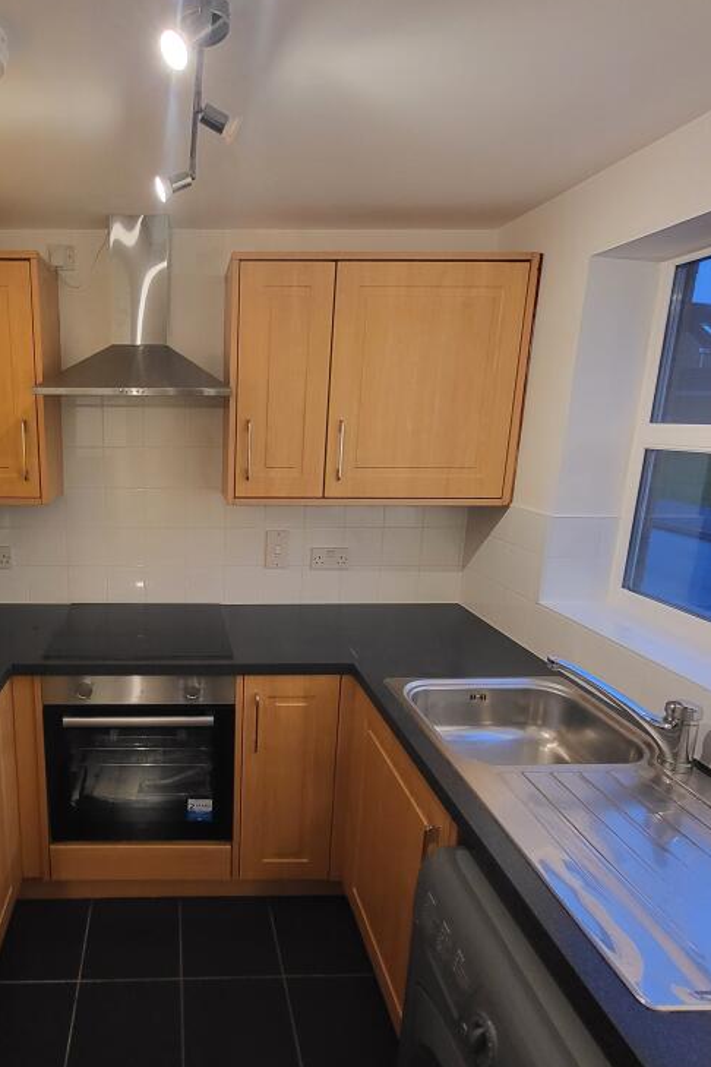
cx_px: 161
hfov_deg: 60.3
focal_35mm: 19
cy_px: 543
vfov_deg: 86.9
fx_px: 563
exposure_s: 1/50
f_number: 2.2
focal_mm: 1.74
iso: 250
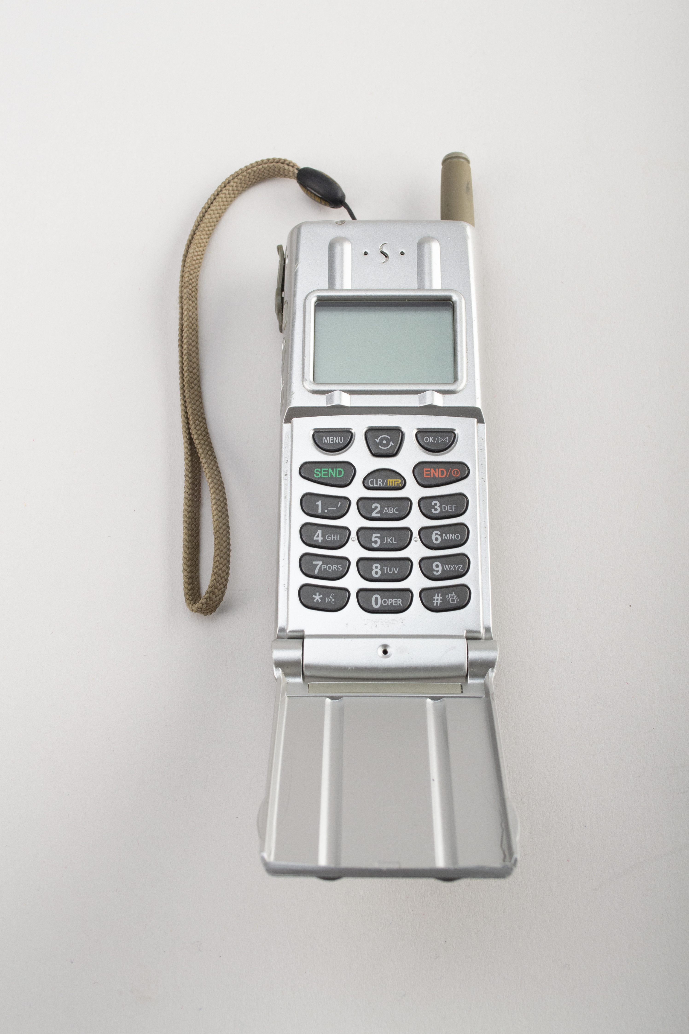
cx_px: 344
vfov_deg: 46.4
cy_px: 517
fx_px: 1206
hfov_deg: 31.9
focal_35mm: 42
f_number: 10
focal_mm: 28
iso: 400
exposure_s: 1/200
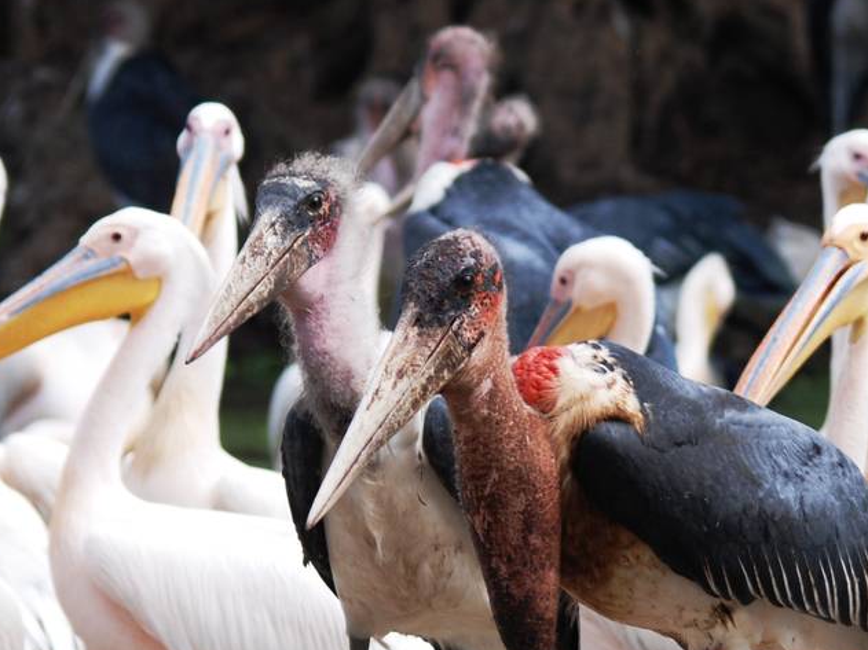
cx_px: 638
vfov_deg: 2.7
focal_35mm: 549
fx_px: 13764
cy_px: 587
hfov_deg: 3.6
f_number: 5
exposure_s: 1/500
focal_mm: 150
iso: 200
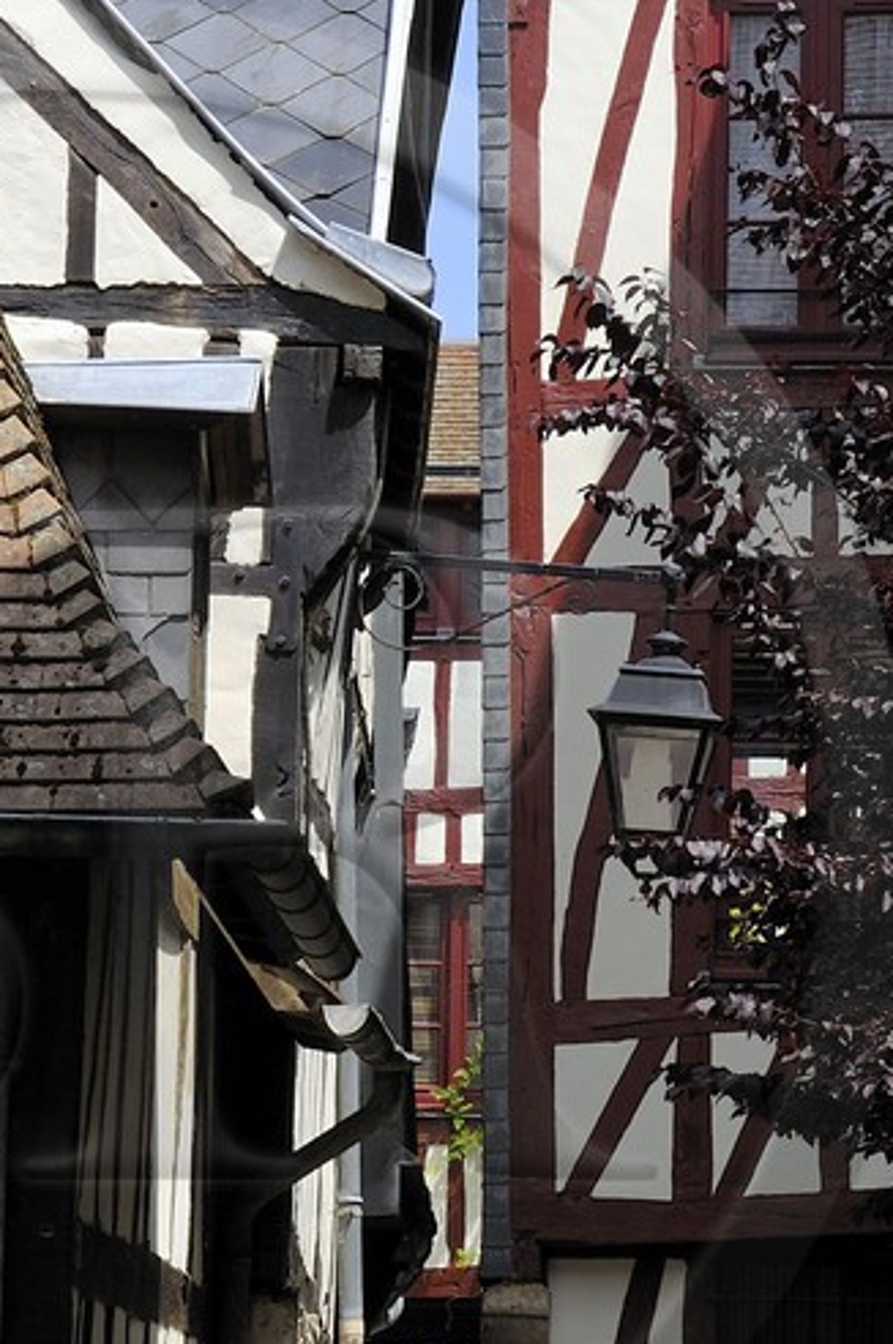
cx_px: 66
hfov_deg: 8.7
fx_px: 5816
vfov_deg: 13.2
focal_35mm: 156
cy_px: 847
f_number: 10
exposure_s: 1/160
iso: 200
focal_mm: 48
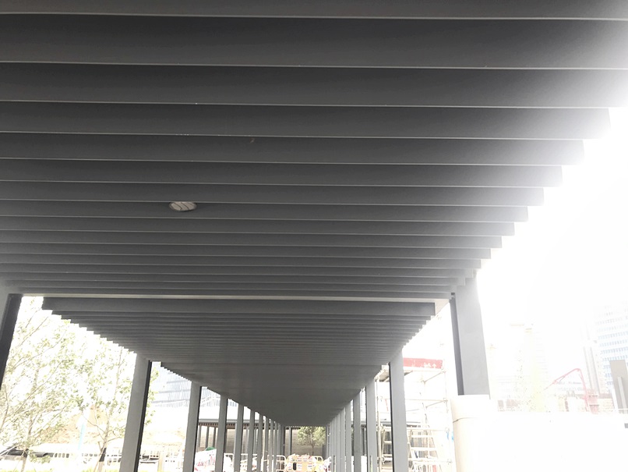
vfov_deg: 49.8
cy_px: 236
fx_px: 508
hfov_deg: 63.4
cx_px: 314
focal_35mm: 28
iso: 20
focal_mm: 3.99
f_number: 1.8
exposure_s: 1/115
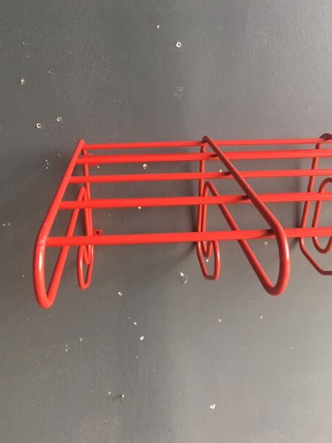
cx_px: 162
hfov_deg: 46.8
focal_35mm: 30
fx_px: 384
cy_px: 223
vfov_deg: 60.0
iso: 160
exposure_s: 1/33
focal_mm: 4.15
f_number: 2.2
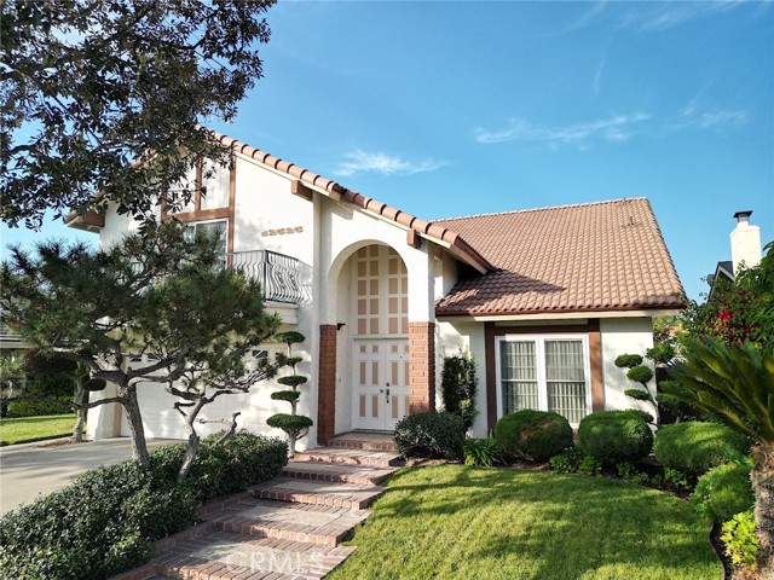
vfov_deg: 56.8
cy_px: 290
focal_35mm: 24
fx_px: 537
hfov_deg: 71.6
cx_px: 387
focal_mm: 6.72
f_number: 1.7
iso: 100
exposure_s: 1/180
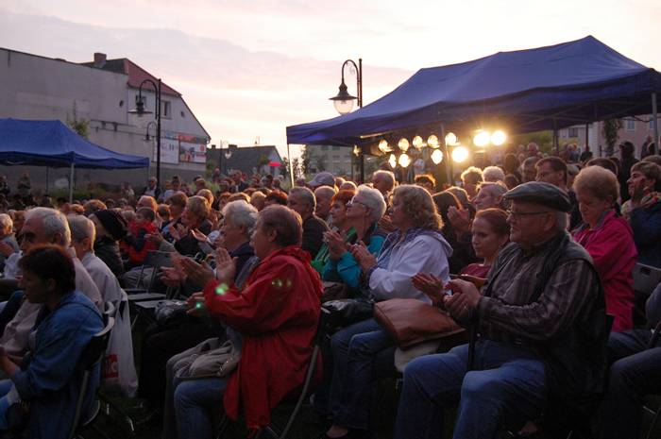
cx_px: 330
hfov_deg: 41.2
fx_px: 880
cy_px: 220
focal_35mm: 48
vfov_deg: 28.0
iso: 800
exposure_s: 1/100
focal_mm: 32
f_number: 4.5
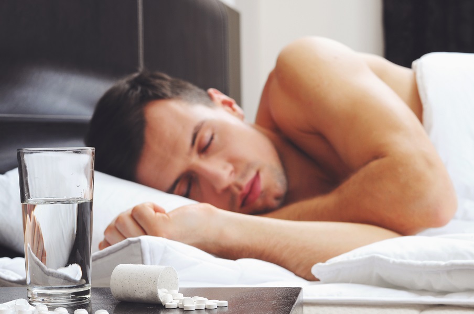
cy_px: 173
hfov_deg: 24.5
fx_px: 1091
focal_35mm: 83
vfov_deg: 16.4
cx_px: 229
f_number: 7.1
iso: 250
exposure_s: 1/160
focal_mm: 50
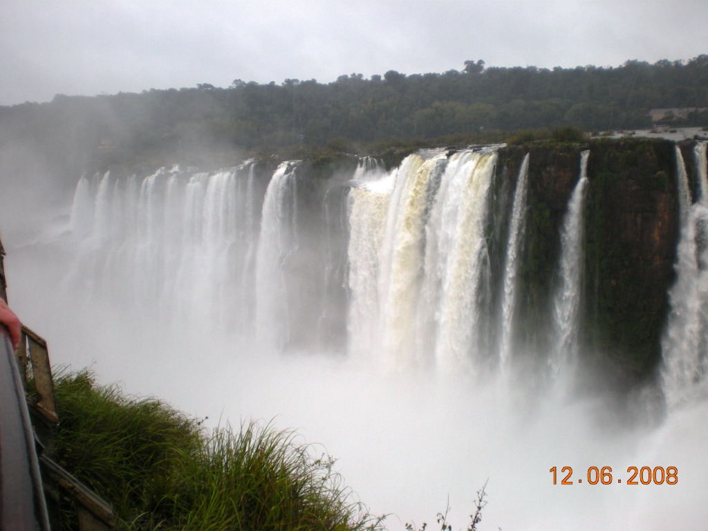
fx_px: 777
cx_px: 354
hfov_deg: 49.0
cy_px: 266
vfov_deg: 37.7
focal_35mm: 38
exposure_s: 1/114
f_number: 3.1
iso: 64
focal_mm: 6.3
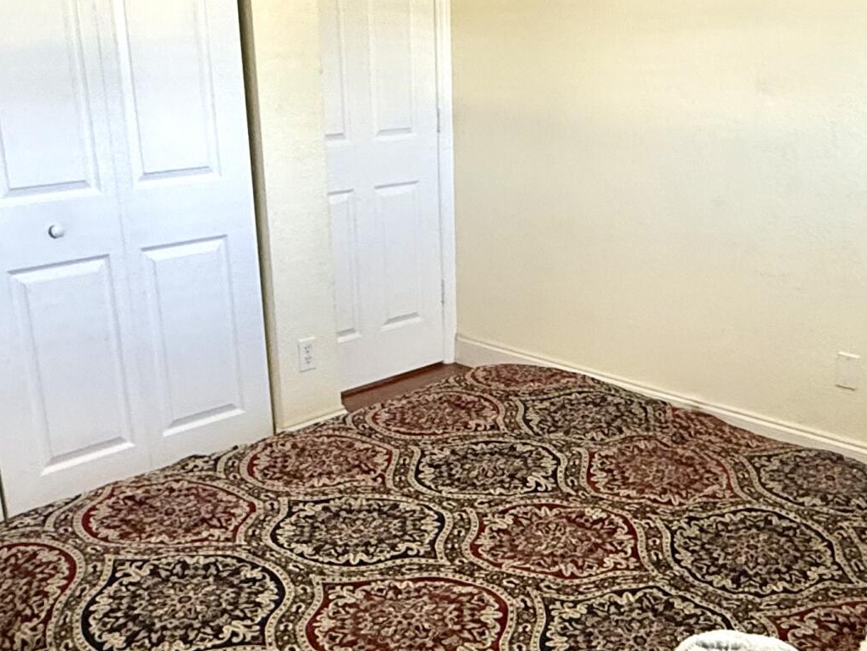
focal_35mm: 41
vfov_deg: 35.1
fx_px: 1027
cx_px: 514
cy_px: 359
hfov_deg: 45.6
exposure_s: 1/78
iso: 320
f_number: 2.2
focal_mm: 2.22
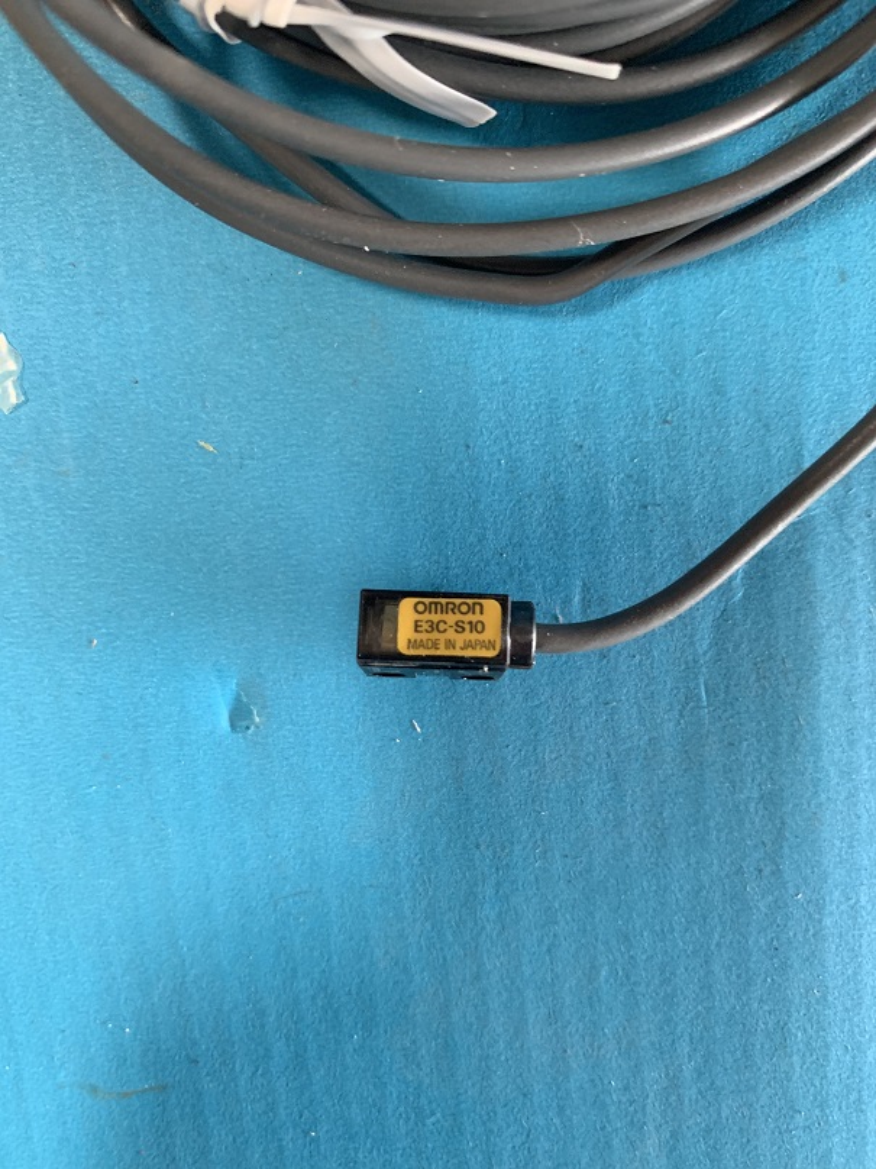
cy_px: 584
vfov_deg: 67.3
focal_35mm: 26
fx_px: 878
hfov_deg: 53.1
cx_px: 438
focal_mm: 4.25
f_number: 1.8
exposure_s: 1/57
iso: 400
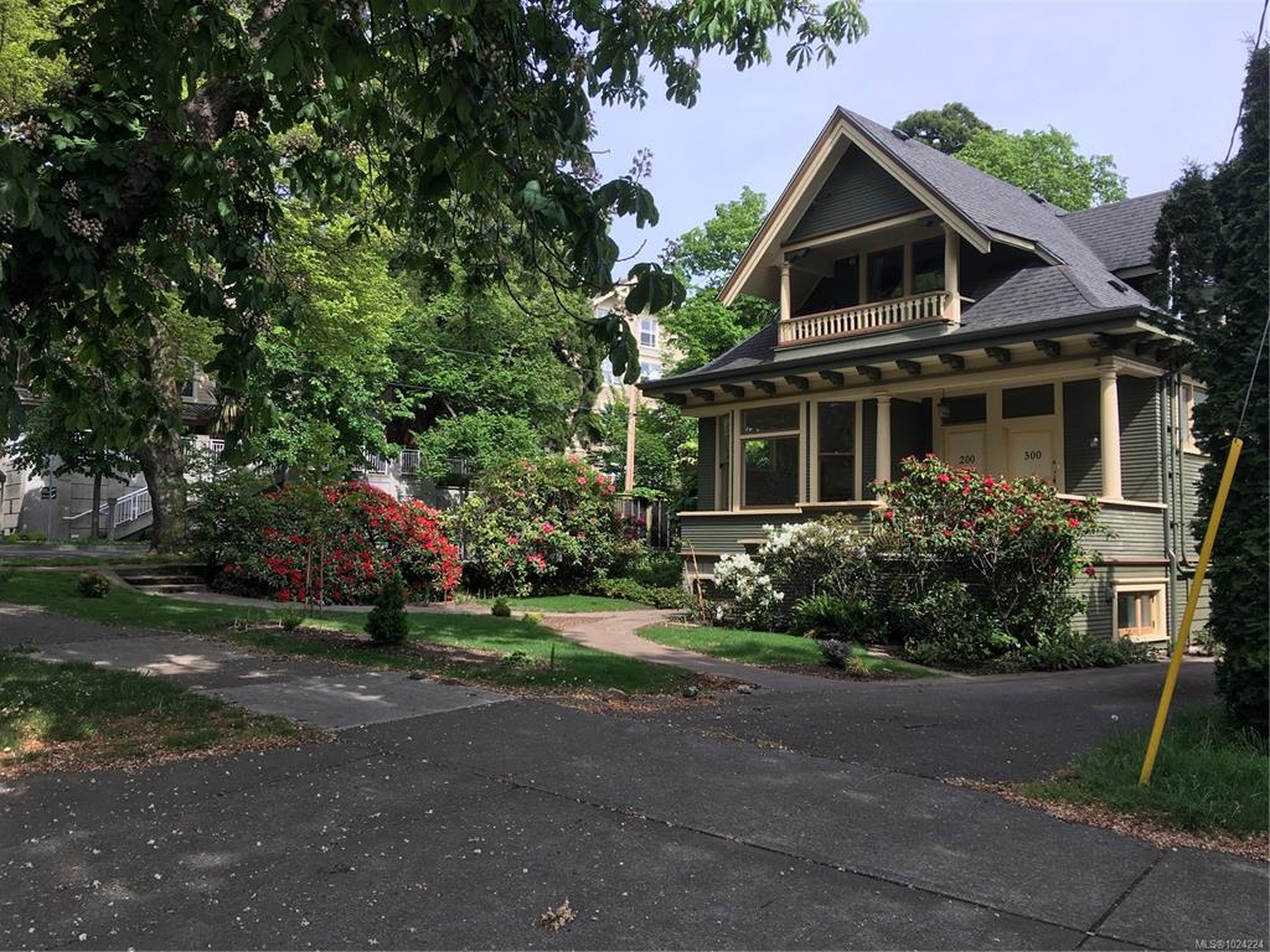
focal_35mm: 29
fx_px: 1064
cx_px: 635
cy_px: 476
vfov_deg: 48.2
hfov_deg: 61.7
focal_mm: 4.15
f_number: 2.2
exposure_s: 1/686
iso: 25
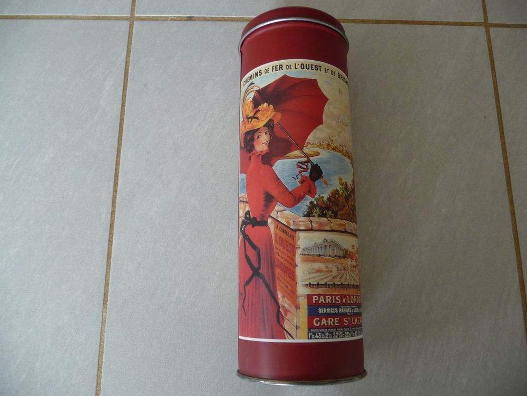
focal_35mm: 28
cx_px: 264
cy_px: 198
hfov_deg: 63.4
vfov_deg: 49.7
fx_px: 426
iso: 125
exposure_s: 1/30
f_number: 3.3
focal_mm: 4.7
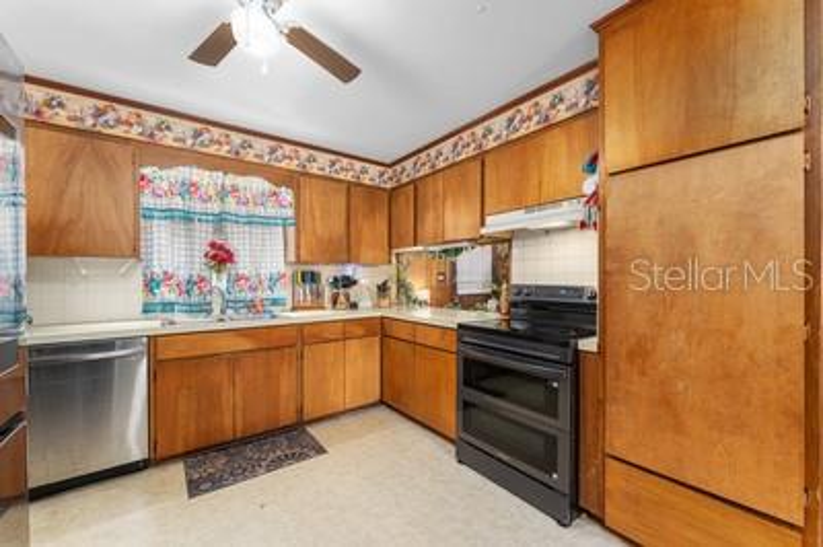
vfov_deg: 81.1
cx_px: 412
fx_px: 320
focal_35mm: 14
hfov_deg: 104.3
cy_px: 274
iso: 640
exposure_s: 1/2
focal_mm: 14
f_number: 7.1
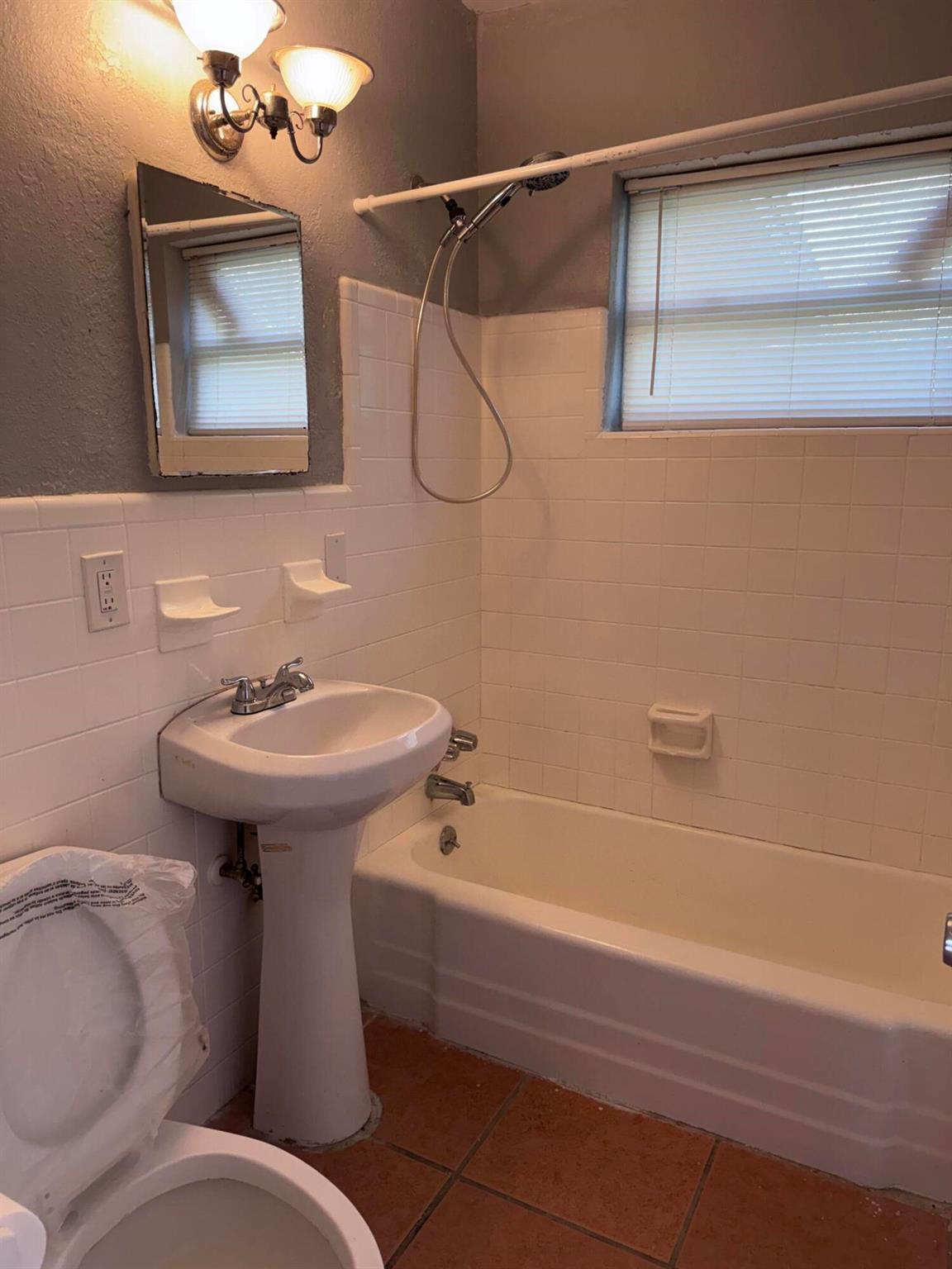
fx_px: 880
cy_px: 634
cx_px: 476
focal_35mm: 24
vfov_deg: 71.6
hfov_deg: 56.8
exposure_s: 1/120
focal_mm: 6.76
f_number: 1.78
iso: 160
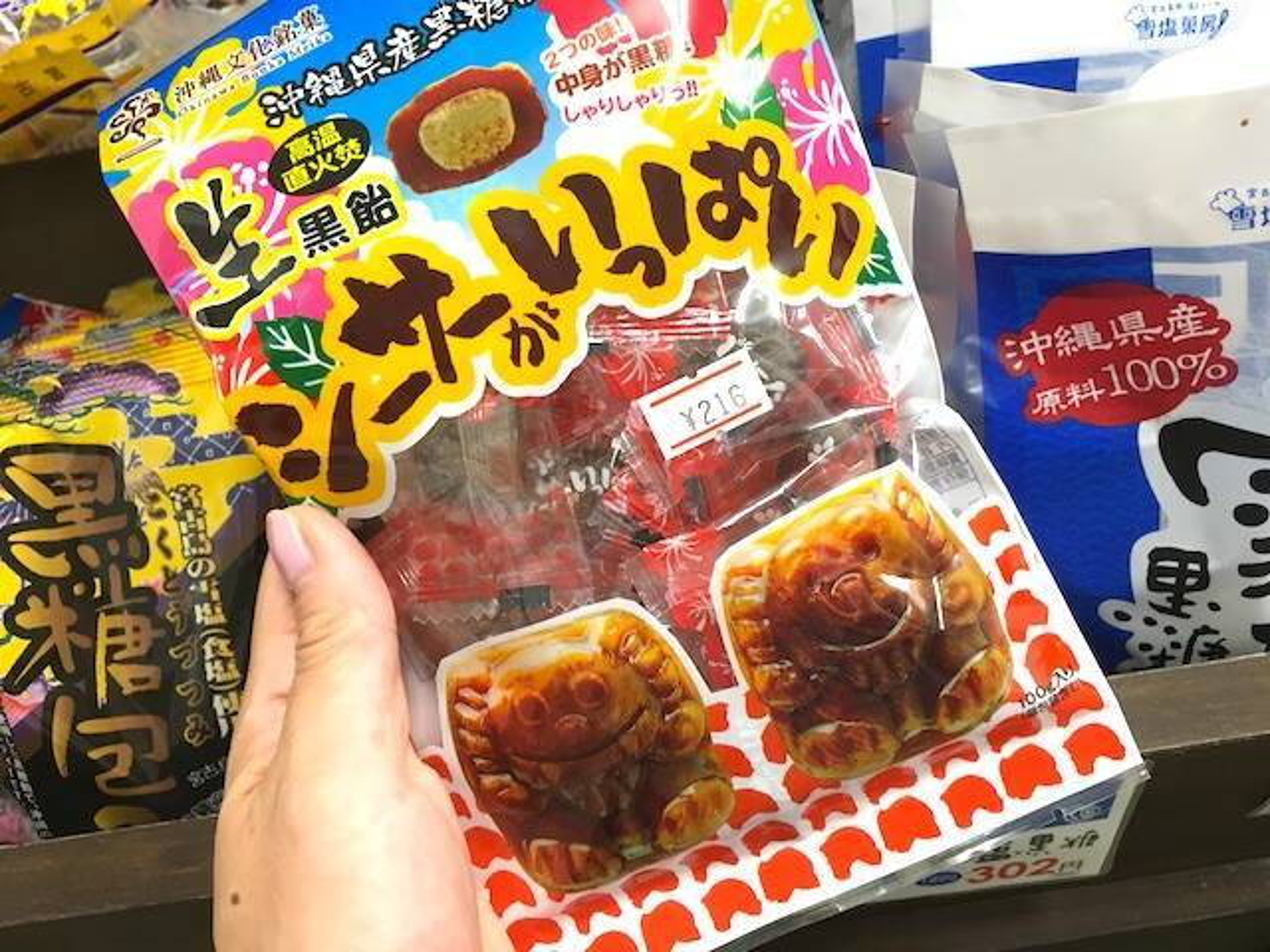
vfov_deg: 48.2
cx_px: 635
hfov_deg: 61.7
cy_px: 476
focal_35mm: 29
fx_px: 1064
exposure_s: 1/30
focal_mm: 4.15
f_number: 2.2
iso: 80
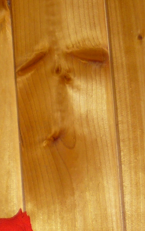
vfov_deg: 15.1
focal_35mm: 138
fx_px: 872
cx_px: -264
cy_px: 173
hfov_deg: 8.3
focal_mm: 5.5
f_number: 2.8
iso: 100
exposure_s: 1/30
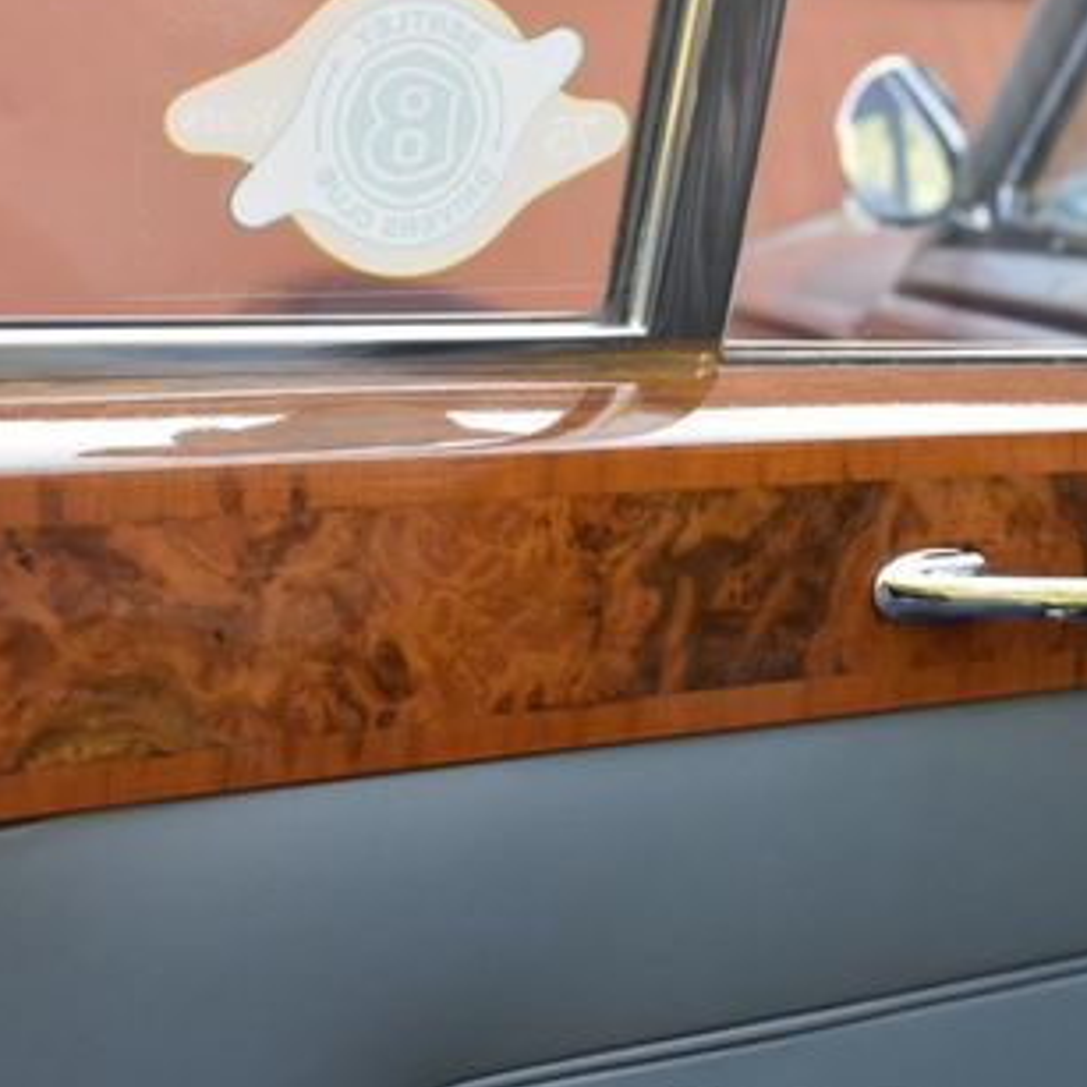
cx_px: 956
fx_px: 3020
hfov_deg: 20.1
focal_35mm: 85
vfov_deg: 20.4
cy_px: 428
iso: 800
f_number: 7.1
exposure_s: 1/200
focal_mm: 32
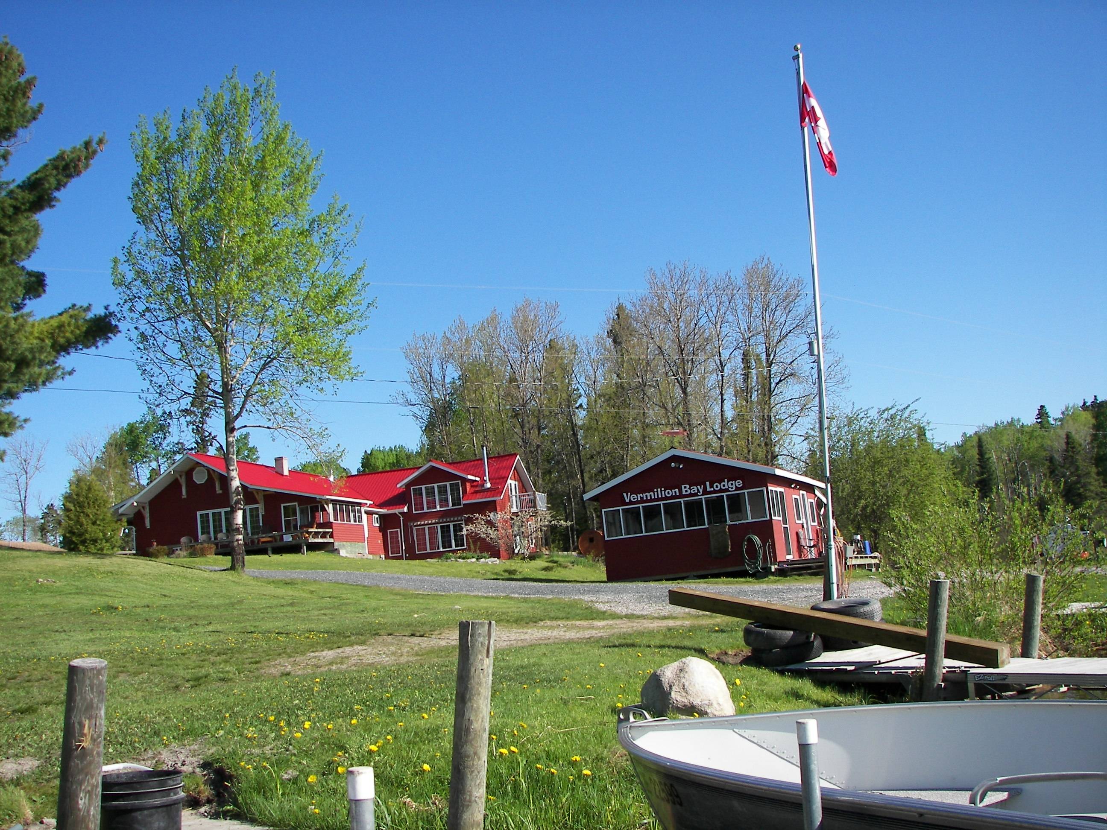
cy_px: 415
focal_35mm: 36
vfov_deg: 39.7
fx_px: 1151
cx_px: 554
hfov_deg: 51.4
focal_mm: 6
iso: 50
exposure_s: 1/640
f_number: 2.8
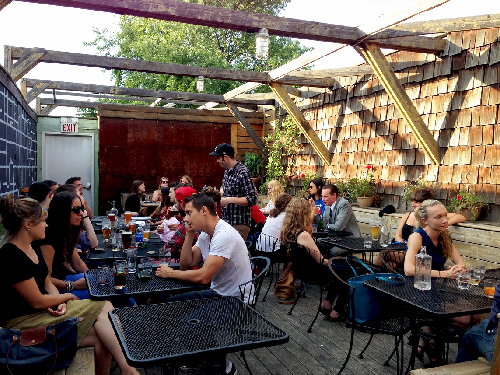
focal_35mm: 33
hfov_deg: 55.4
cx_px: 250
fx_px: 477
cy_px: 188
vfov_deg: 42.9
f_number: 2.4
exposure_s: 1/199
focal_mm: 4.13
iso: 50
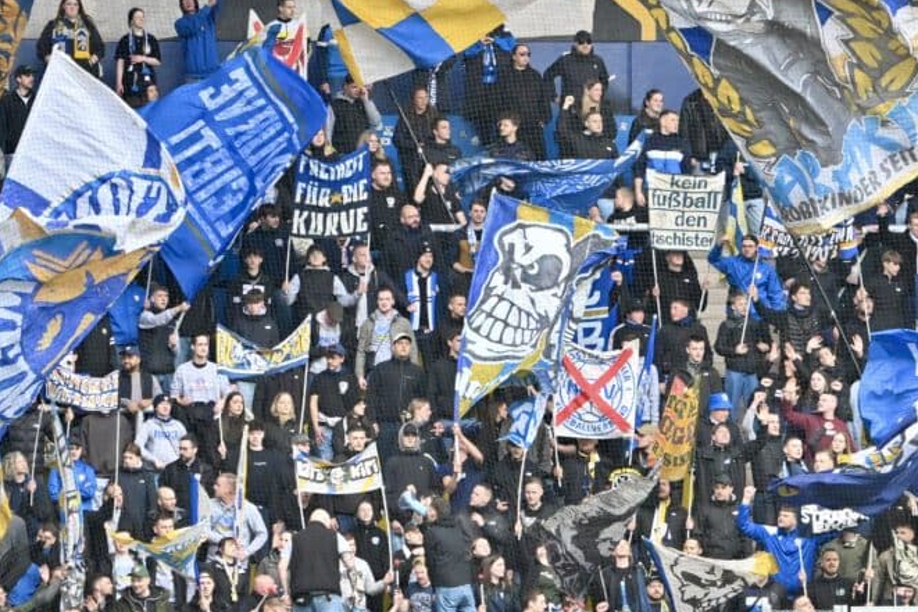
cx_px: 487
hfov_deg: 4.3
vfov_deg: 2.9
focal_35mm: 480
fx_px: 12242
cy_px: 399
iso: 2000
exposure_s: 1/1600
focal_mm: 155
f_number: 5
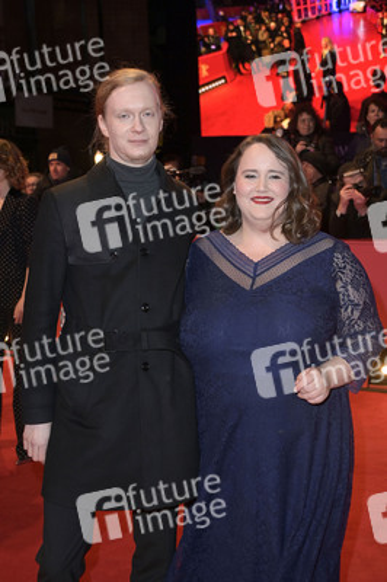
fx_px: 727
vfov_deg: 43.6
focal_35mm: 45
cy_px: 291
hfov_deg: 29.8
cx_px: 194
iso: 800
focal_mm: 45
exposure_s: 1/250
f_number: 5
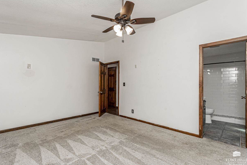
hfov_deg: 96.7
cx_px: 118
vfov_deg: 73.7
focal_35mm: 16
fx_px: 110
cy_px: 79
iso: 1250
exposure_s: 1/60
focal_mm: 10
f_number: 13
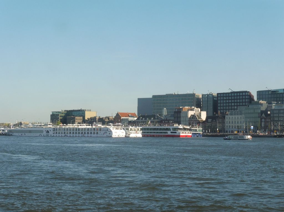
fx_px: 648
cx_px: 142
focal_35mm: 79
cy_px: 106
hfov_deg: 24.7
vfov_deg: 18.6
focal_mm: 14.2
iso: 100
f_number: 6.3
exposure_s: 1/250
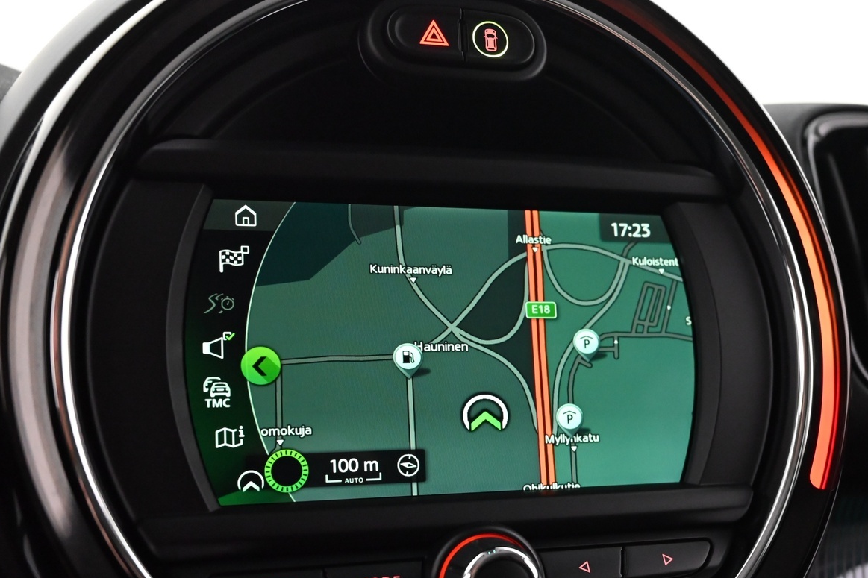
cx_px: 502
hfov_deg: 49.4
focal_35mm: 39
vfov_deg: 33.9
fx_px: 940
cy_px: 379
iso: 5000
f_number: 4.5
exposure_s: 1/60
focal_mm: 28
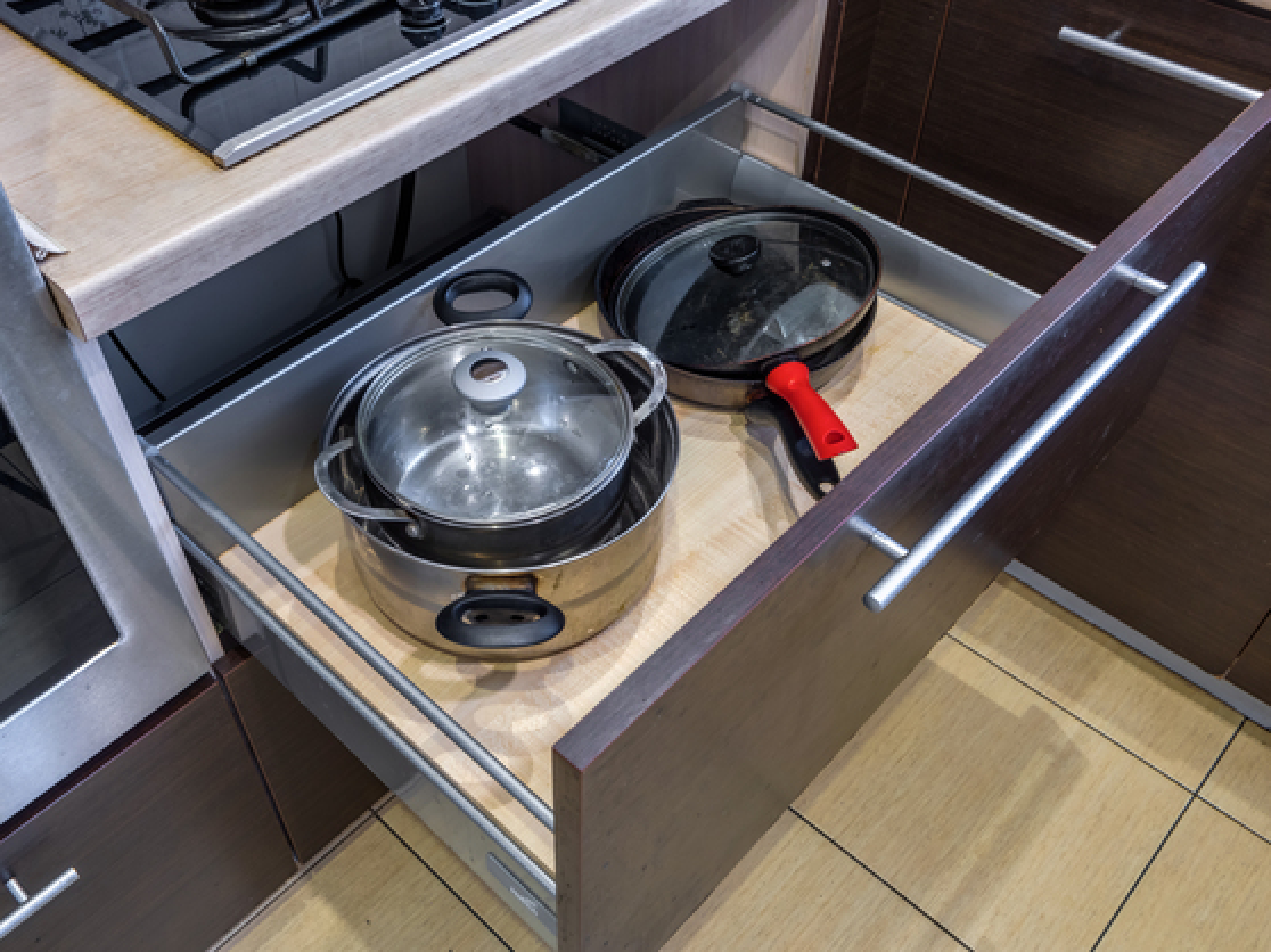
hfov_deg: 56.8
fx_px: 1174
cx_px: 581
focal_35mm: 32
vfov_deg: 44.1
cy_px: 484
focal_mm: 19.1
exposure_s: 1/1.67
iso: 200
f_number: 11
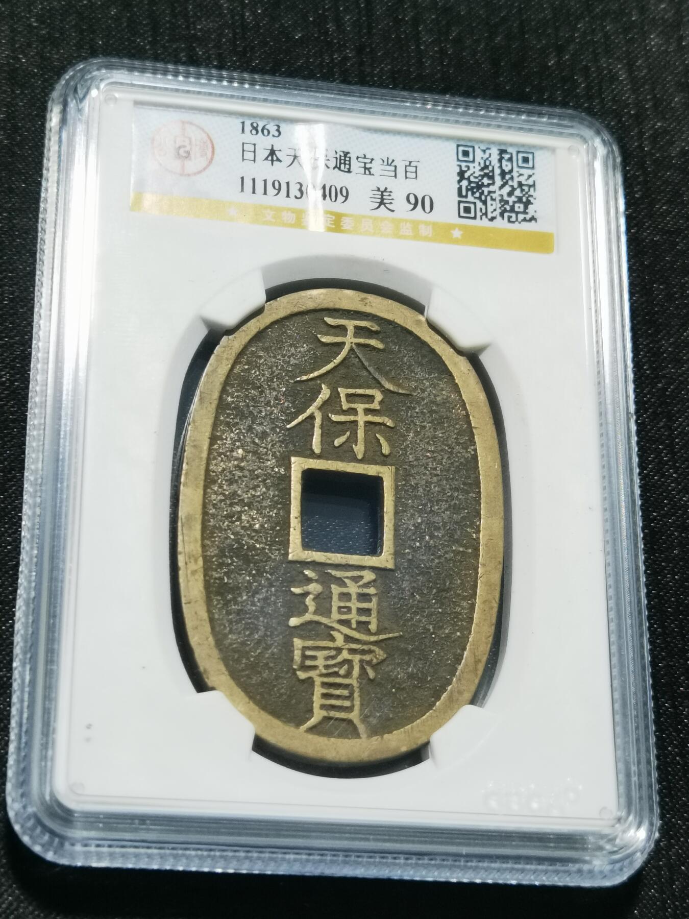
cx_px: 344
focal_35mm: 67
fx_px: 1778
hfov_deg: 21.9
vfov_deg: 29.0
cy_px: 460
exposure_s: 1/100
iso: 160
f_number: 1.9
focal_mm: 6.67
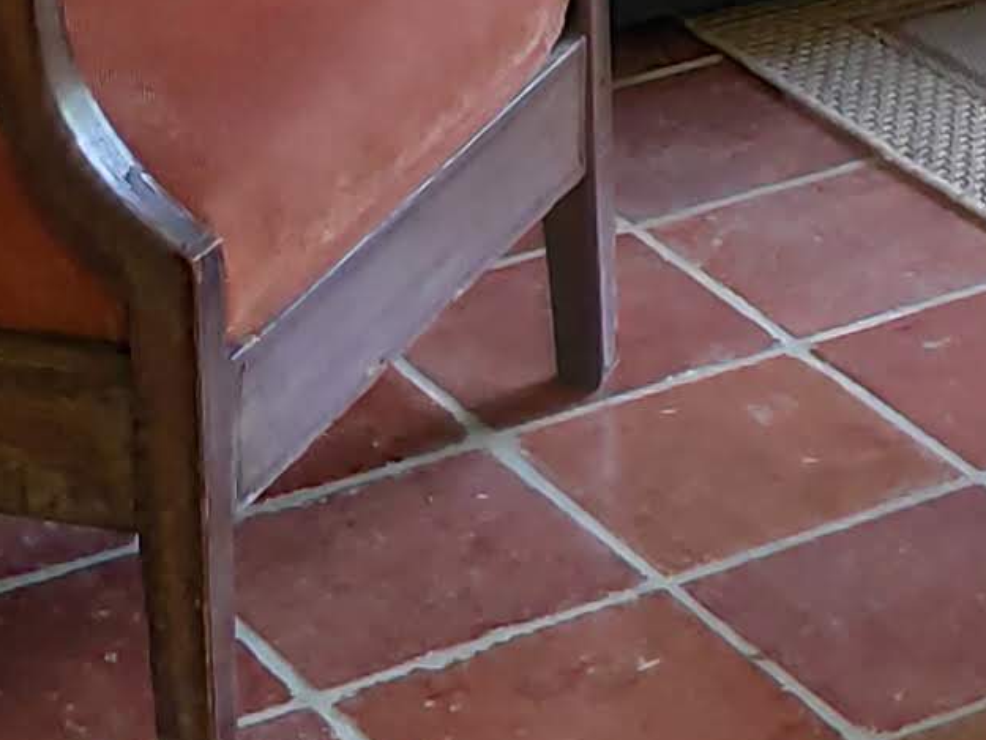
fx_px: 3675
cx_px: 1278
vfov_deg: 9.9
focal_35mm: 129
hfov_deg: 14.6
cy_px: -1117
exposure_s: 1/50
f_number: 1.9
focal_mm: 3.94
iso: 586
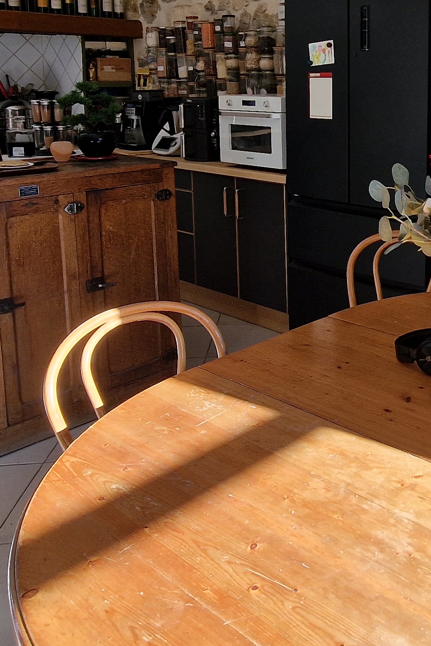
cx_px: 407
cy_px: 156
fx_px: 628
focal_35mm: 35
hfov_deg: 35.1
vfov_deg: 51.9
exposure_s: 1/144
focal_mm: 2.2
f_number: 2.2
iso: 50
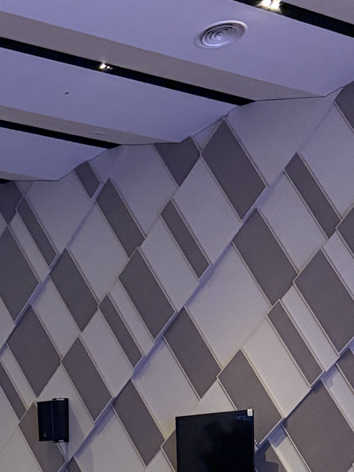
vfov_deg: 16.8
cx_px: 26
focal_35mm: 97
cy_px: 844
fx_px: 1323
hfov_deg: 15.1
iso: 500
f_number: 1.6
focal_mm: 5.96
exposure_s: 1/60
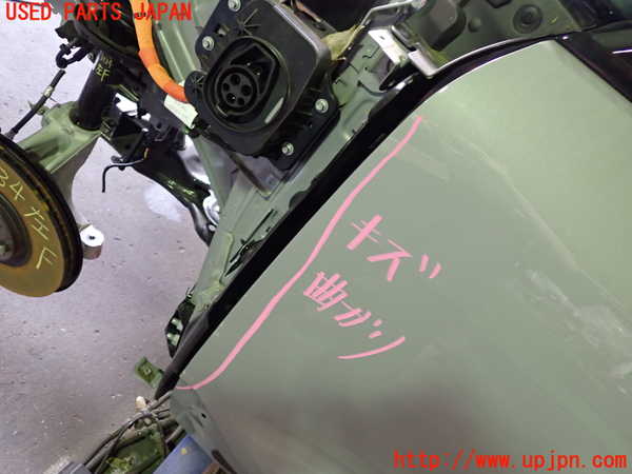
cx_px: 316
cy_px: 237
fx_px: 548
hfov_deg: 60.0
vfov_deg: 46.8
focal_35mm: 30
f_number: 2.3
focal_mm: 5.4
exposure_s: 1/30
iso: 500
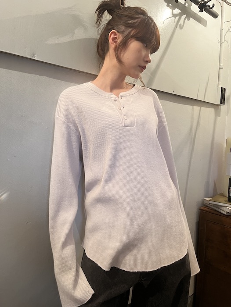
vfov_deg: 67.3
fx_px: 231
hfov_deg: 53.1
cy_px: 154
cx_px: 116
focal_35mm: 26
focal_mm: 5.1
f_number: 1.6
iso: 125
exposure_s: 1/60
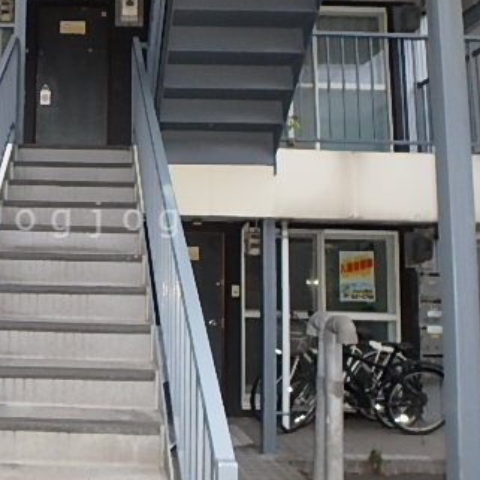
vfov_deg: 44.9
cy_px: 220
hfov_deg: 42.5
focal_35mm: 37
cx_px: 84
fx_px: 580
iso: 500
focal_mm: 3.7
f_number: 3.5
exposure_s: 1/30
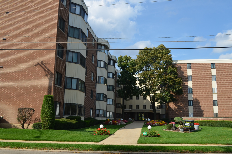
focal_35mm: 36
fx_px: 232
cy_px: 77
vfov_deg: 36.7
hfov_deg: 53.2
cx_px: 116
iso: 160
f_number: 8
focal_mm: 24
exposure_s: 1/250
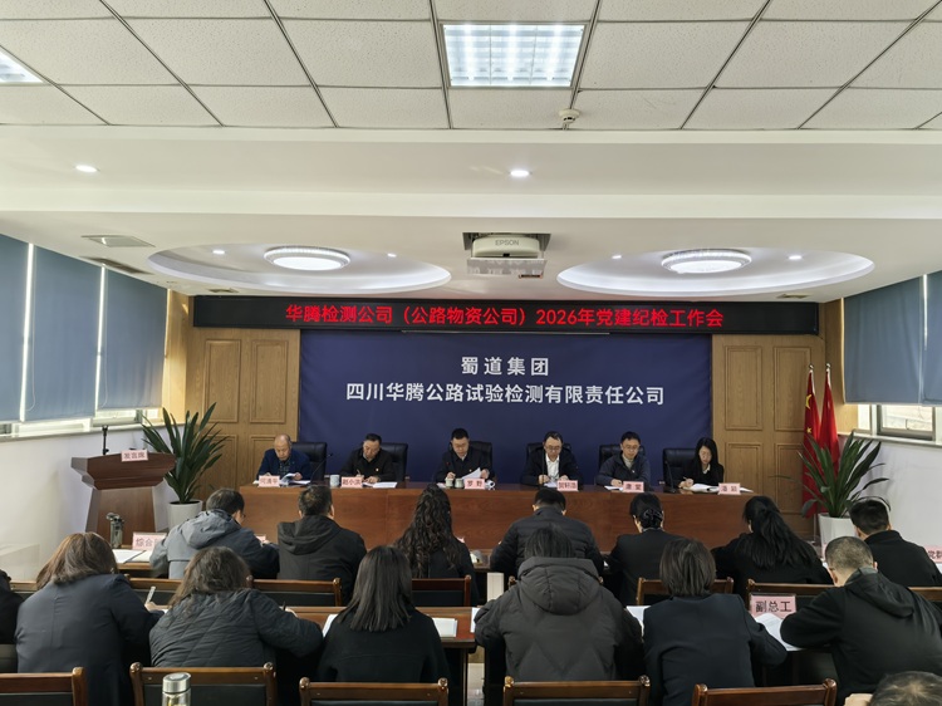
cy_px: 353
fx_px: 735
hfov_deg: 65.3
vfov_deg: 51.3
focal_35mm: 27
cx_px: 471
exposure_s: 1/50
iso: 160
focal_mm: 5.75
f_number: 4
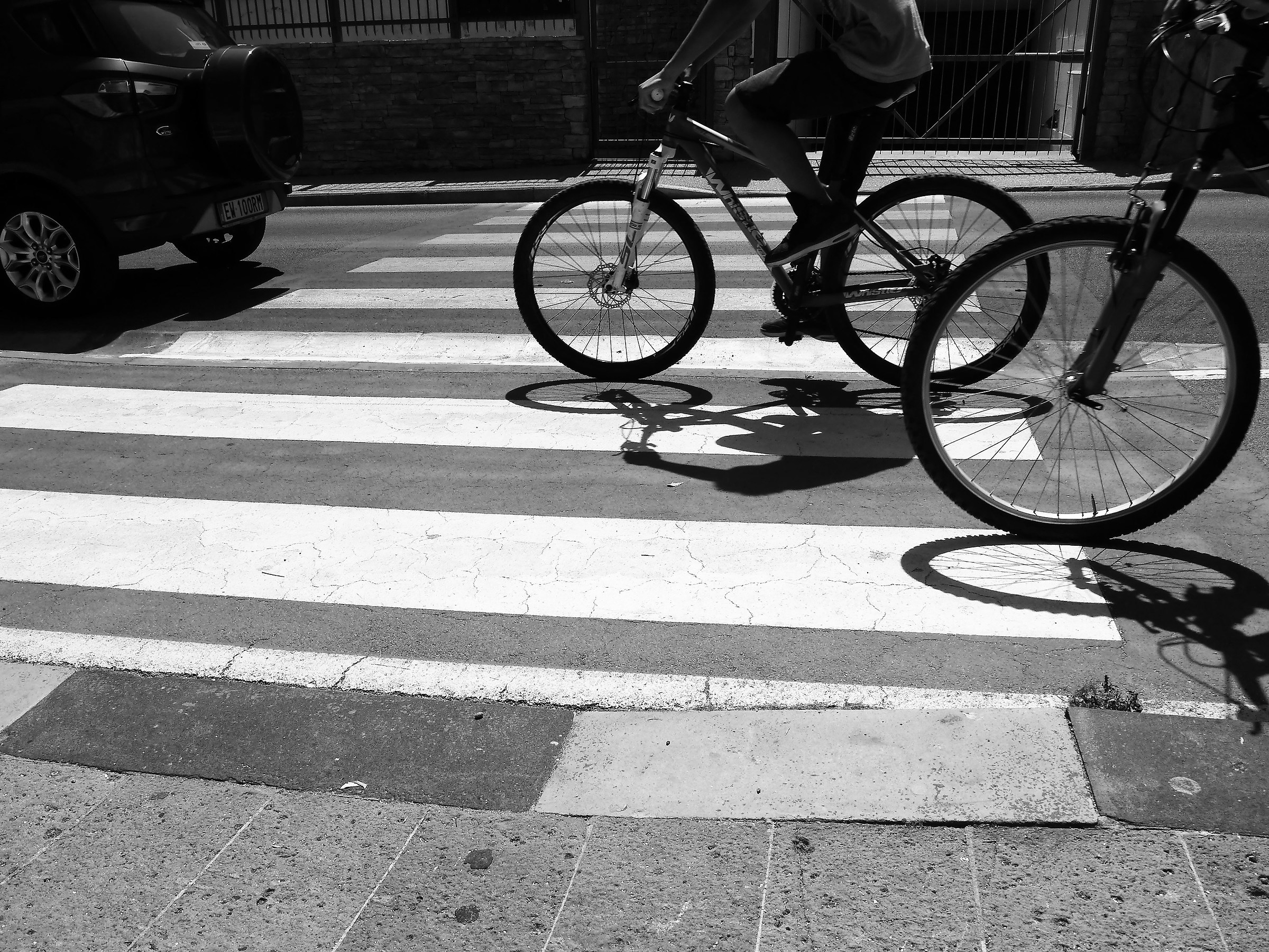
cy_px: 476
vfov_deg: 49.7
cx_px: 634
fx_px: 1026
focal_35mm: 28
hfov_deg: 63.4
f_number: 10
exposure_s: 1/800
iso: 200
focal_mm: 14
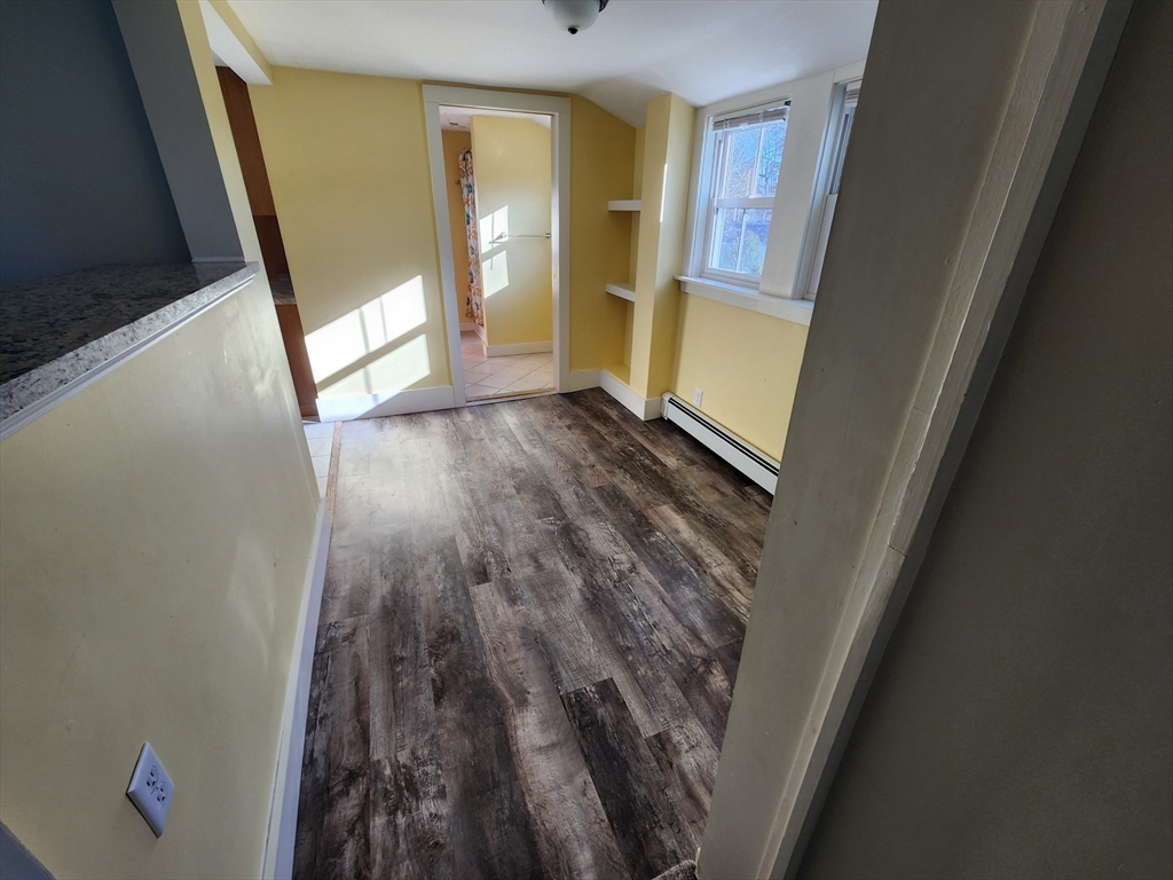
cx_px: 586
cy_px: 440
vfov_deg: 89.9
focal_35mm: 13
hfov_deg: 106.2
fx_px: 441
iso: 64
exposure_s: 1/60
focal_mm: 2.2
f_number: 2.2
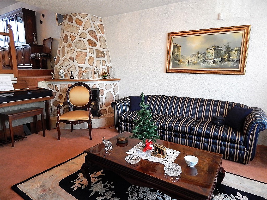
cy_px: 100
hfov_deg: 73.9
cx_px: 134
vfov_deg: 58.9
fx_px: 177
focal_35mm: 23
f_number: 3
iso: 360
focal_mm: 4
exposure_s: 1/30
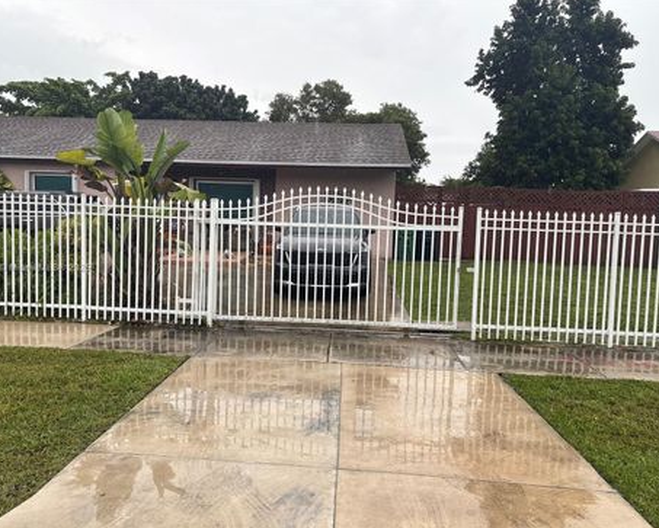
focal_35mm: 28
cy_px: 268
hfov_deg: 62.1
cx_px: 308
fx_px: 546
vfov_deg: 51.6
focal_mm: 5.96
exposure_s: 1/591
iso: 50
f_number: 1.6
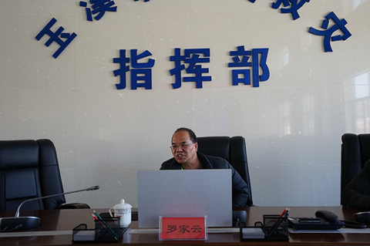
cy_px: 123
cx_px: 185
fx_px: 359
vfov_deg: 37.8
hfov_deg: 54.5
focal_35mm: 35
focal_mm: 35
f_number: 5
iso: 800
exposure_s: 1/100
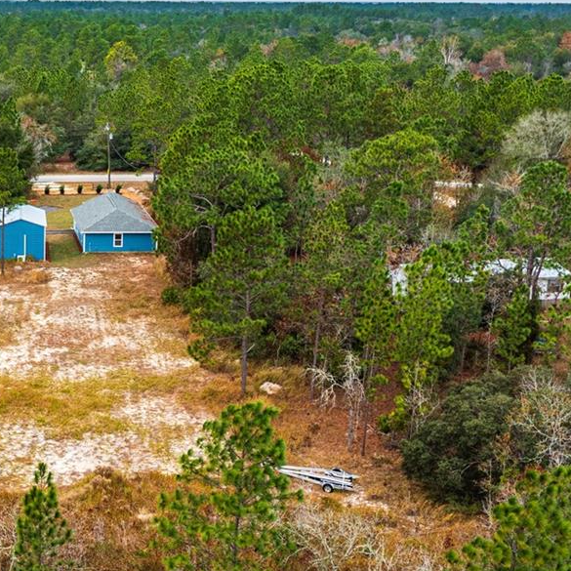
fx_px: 1213
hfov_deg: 25.6
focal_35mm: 65
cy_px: 334
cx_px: 48
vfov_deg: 26.4
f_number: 3.5
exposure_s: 1/800
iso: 100
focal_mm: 10.26
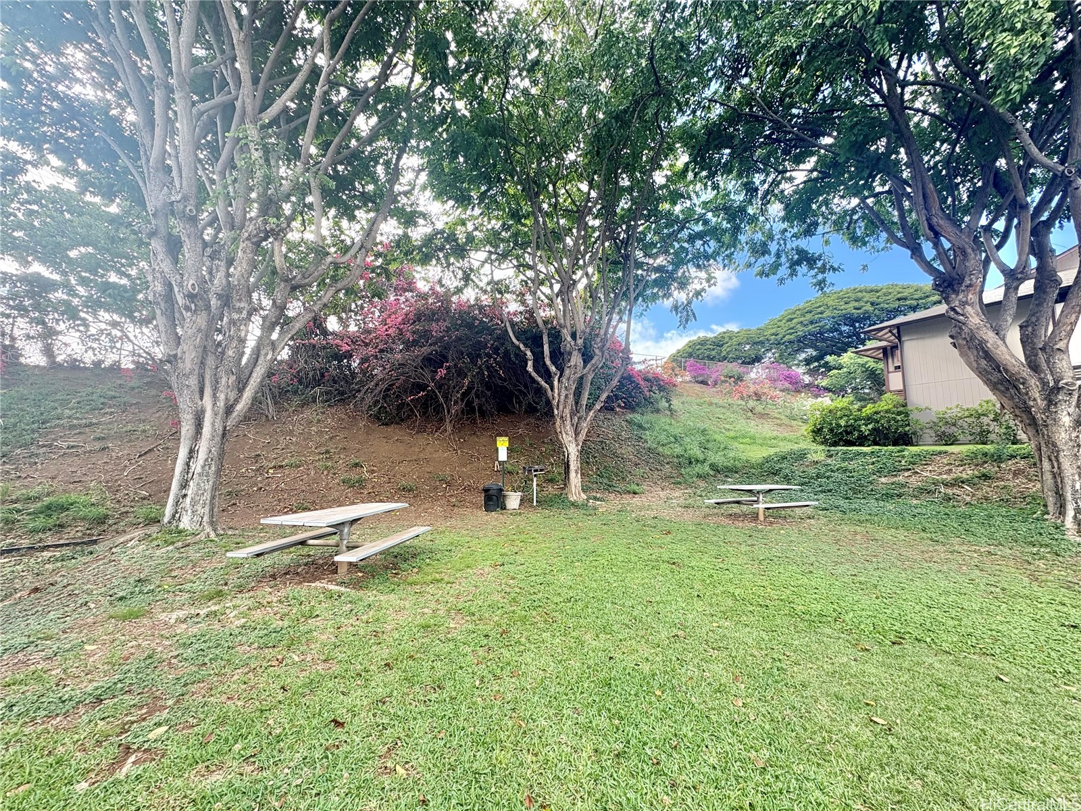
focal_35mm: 14
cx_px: 540
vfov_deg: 85.7
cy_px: 406
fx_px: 437
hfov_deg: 102.1
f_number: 2.2
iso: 64
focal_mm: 2.22
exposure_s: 1/187
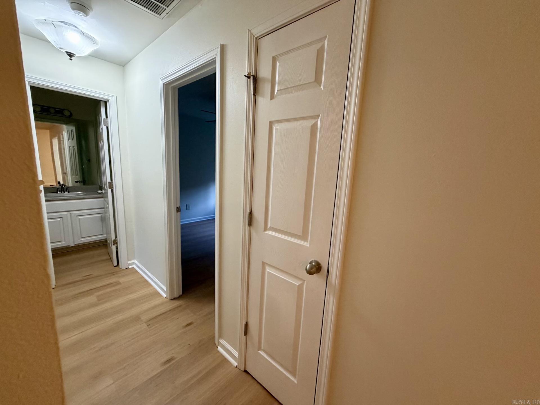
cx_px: 270
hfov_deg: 102.1
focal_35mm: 14
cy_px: 202
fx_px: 218
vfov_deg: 85.7
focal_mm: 2.22
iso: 400
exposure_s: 1/60
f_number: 2.2
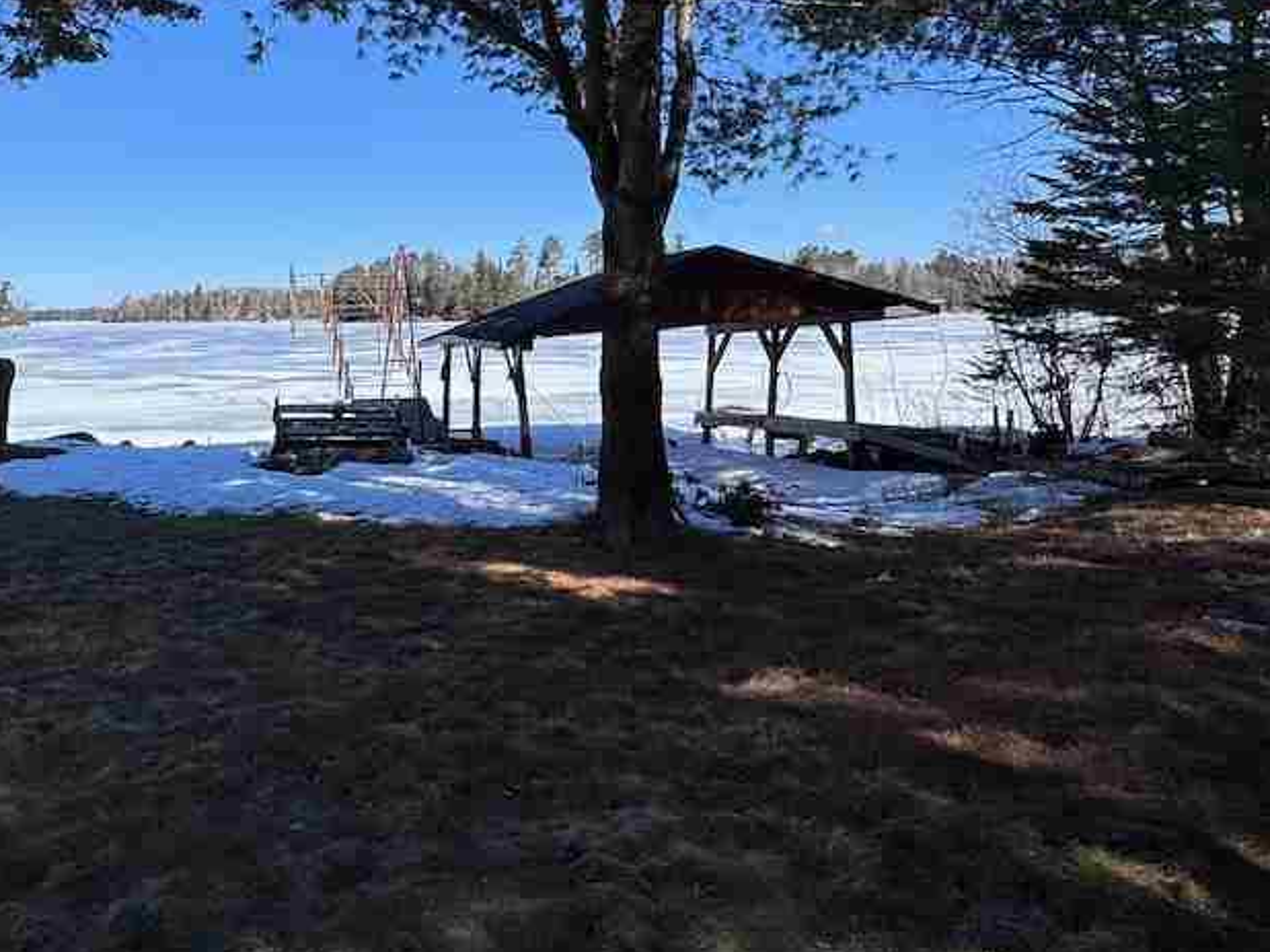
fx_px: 1064
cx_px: 454
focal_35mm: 29
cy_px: 175
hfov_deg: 60.6
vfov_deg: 45.5
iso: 50
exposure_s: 1/2208
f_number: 2.2
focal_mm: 2.22
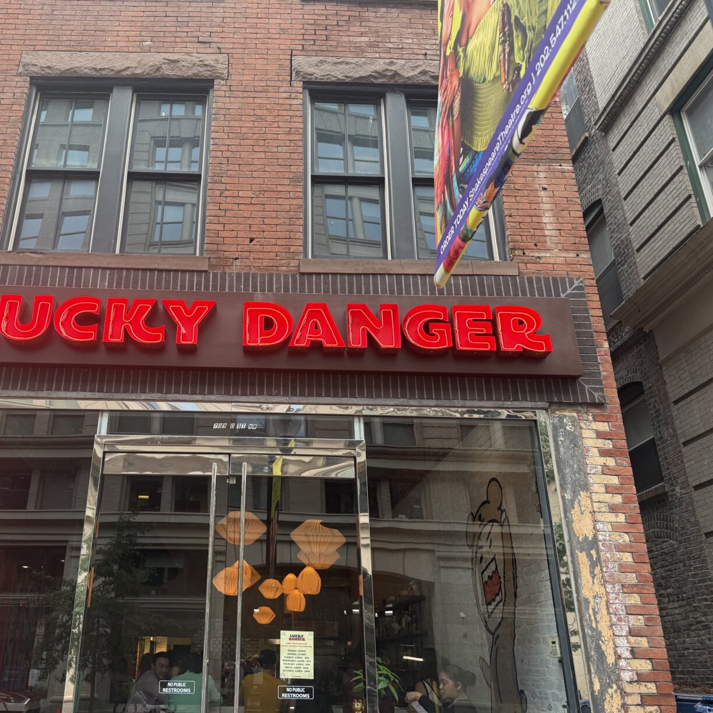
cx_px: 250
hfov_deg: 54.7
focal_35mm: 29
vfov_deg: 55.6
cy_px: 362
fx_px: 676
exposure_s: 1/121
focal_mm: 6.76
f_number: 1.78
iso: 100
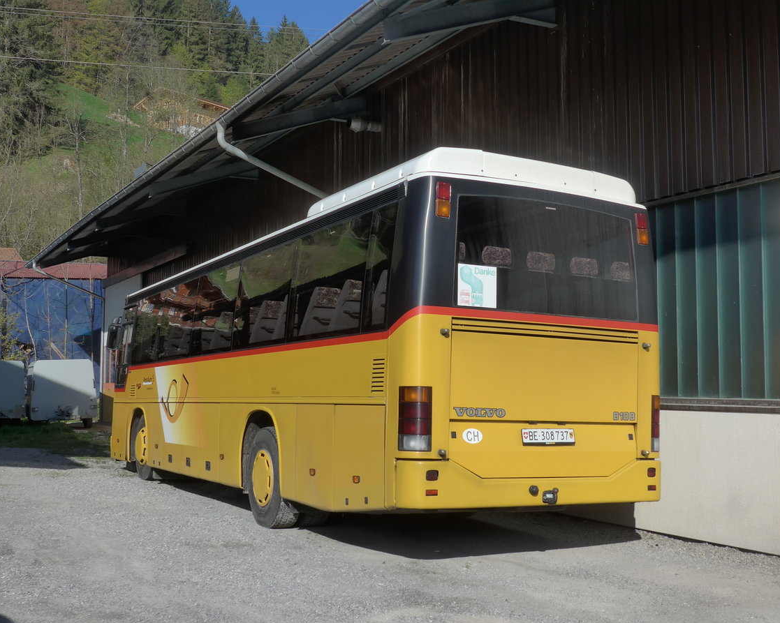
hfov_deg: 42.9
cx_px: 415
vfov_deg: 34.9
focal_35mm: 43
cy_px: 313
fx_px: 992
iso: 160
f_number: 5.6
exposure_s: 1/640
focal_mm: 8.4
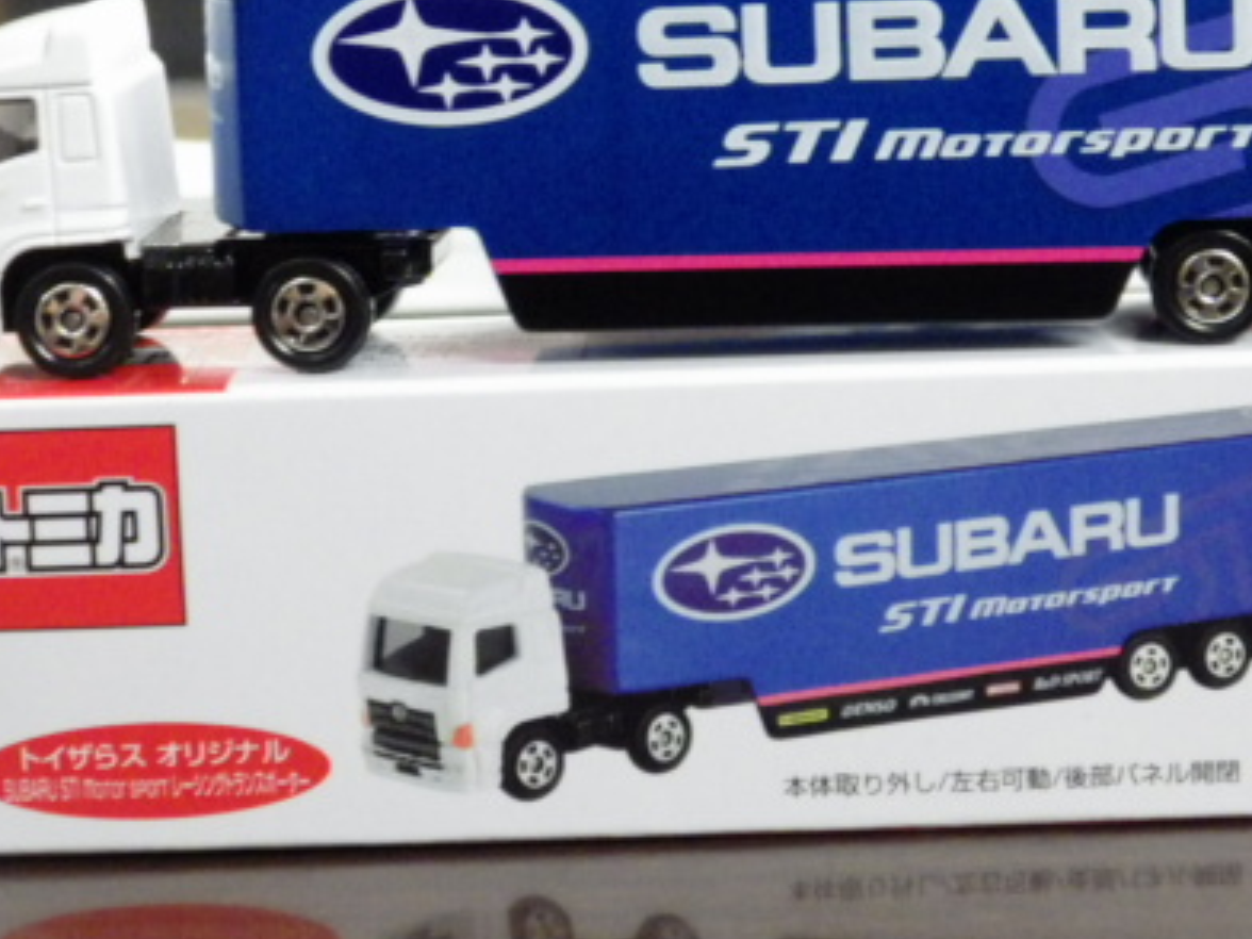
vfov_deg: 12.7
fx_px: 4196
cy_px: 297
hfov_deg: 16.9
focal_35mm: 116
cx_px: 843
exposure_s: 1/25
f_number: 4.2
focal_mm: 12.8
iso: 1000
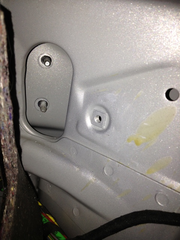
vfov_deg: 52.6
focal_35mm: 35
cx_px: 90
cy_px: 120
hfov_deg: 40.7
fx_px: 243
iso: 50
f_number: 2.4
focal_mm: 4.28
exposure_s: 1/109
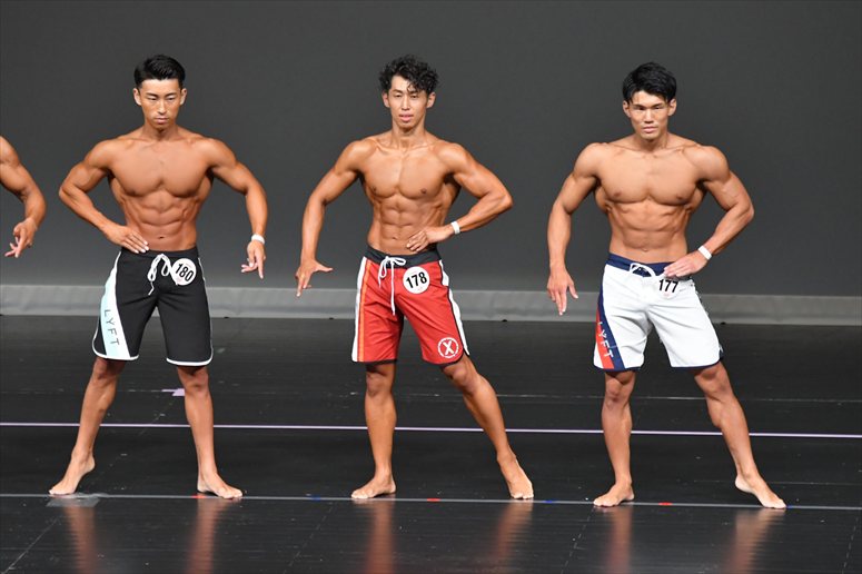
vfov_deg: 4.4
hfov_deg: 6.5
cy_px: 287
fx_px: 7539
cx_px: 431
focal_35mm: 315
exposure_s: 1/400
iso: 4000
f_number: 5.6
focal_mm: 210
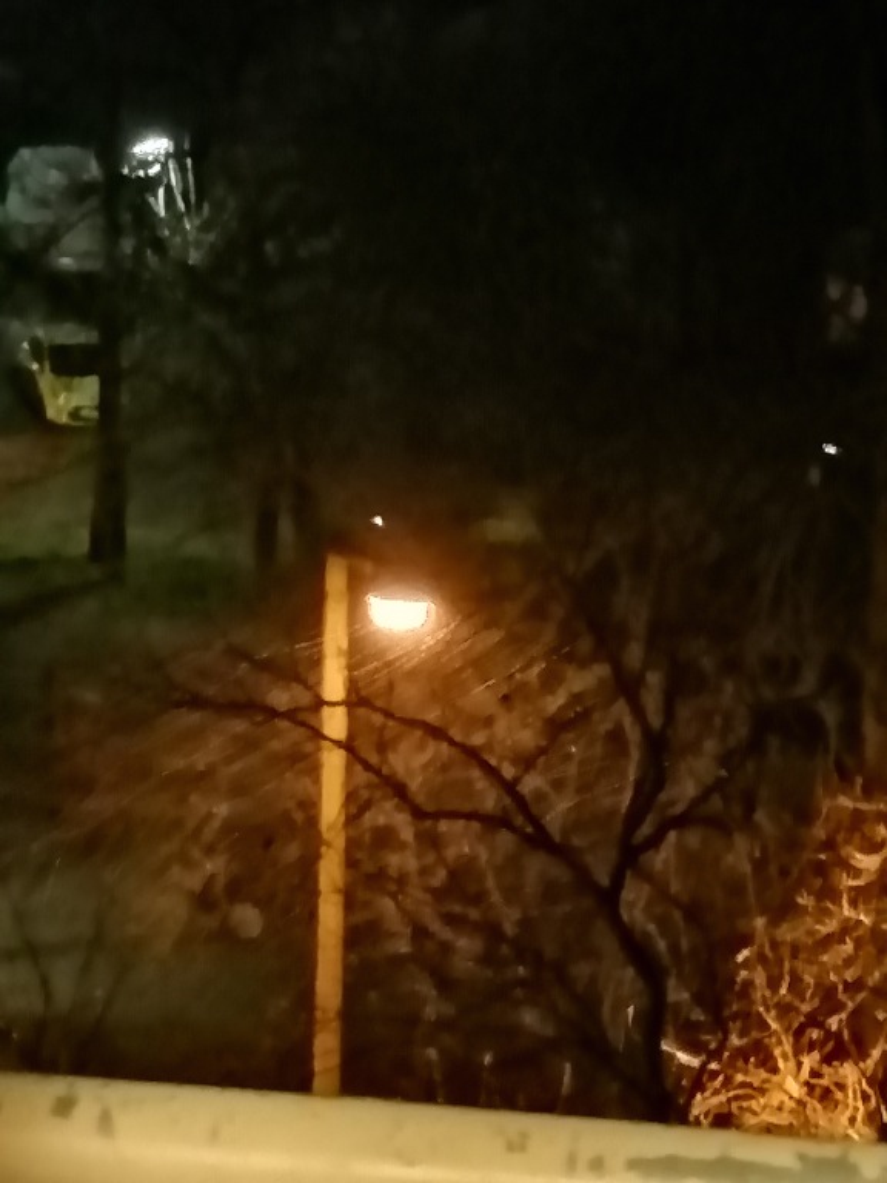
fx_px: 3553
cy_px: 592
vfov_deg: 18.9
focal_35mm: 104
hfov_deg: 14.2
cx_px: 444
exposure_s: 5
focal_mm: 3.46
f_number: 1.8
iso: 1000
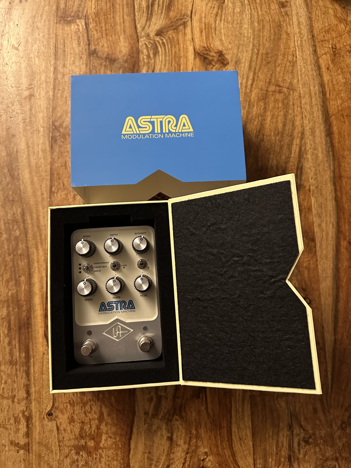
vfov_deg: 71.6
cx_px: 176
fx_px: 324
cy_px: 234
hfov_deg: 56.8
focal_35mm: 24
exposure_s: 1/50
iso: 800
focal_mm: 6.86
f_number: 1.78
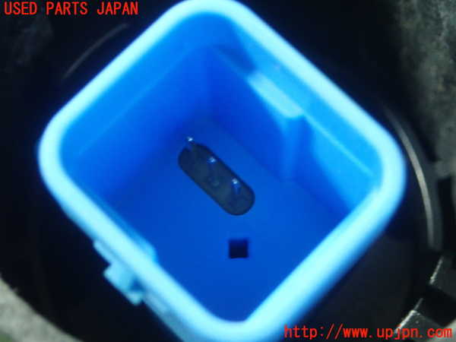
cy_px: 171
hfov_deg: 23.0
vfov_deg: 17.4
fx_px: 1120
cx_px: 228
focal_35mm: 85
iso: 1000
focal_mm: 15.41
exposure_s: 1/20
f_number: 4.5
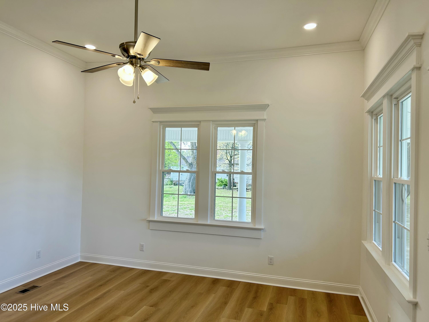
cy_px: 161
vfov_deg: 53.1
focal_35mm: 26
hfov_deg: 67.3
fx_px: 322
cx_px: 214
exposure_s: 1/120
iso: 40
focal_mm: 5.7
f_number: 1.5
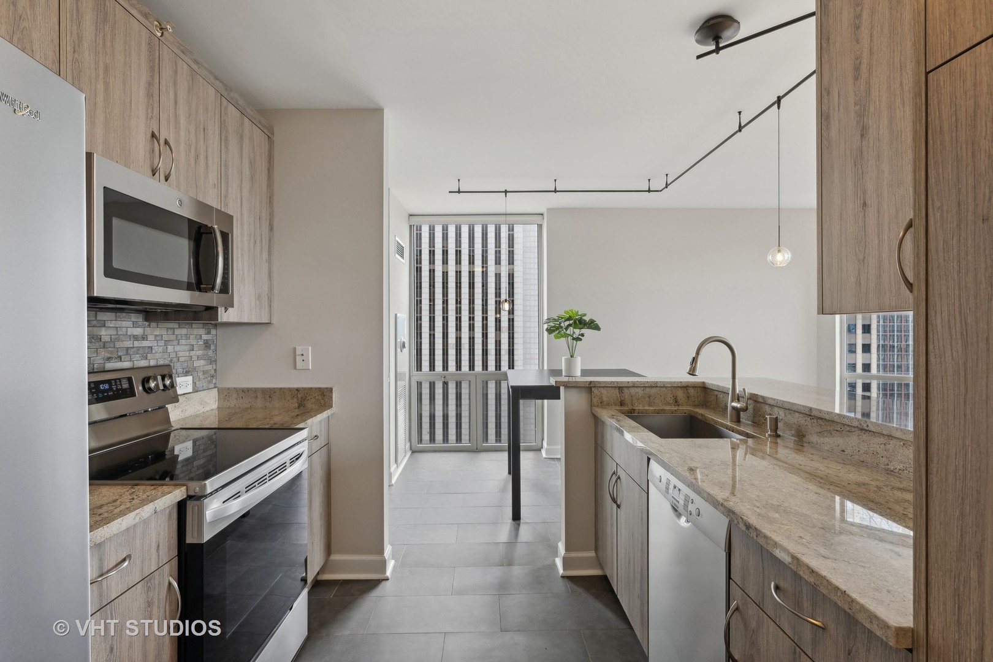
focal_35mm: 18
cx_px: 496
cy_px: 331
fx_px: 483
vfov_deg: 68.9
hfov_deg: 91.6
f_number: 9.5
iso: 400
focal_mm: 17.5
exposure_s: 1/20
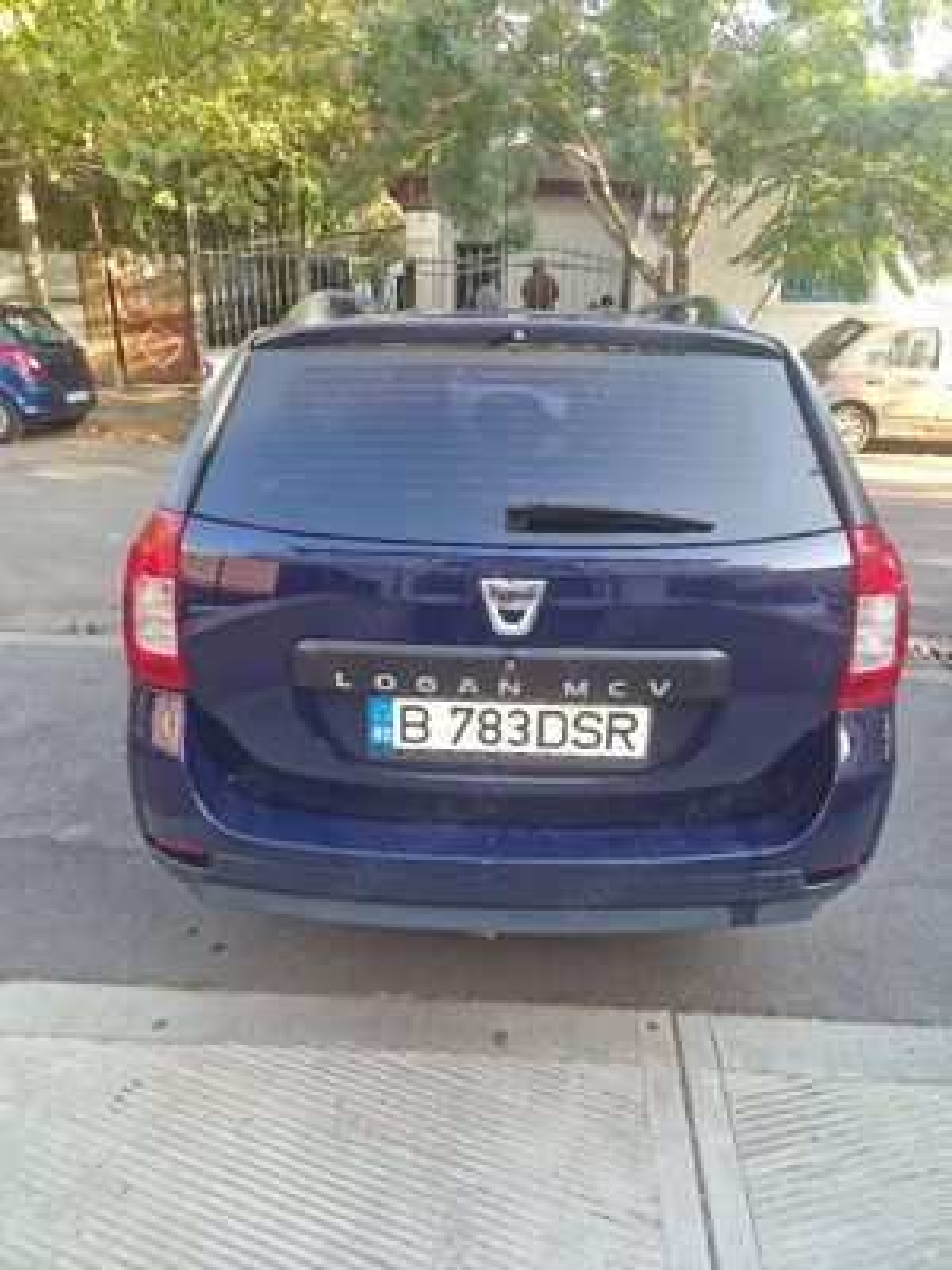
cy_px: 635
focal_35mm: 23
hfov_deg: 58.9
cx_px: 476
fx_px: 843
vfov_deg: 73.9
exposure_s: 1/182
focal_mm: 5.4
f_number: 1.8
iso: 80
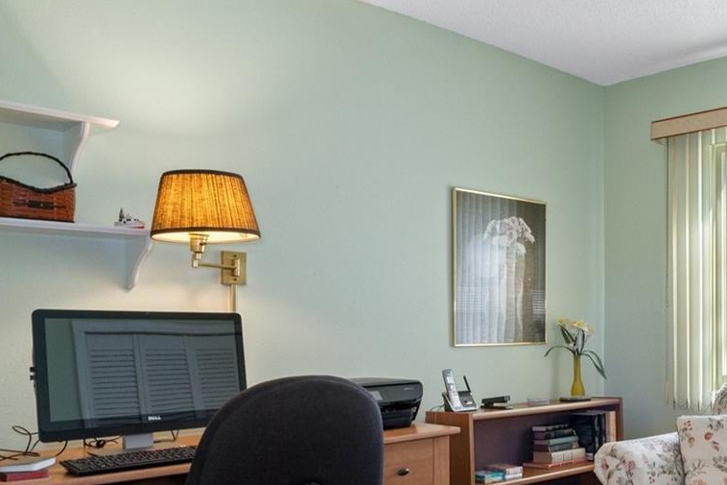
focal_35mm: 38
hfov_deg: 45.4
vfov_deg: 34.5
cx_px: 670
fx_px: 767
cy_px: 342
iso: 640
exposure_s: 1/2.5
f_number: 8
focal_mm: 12
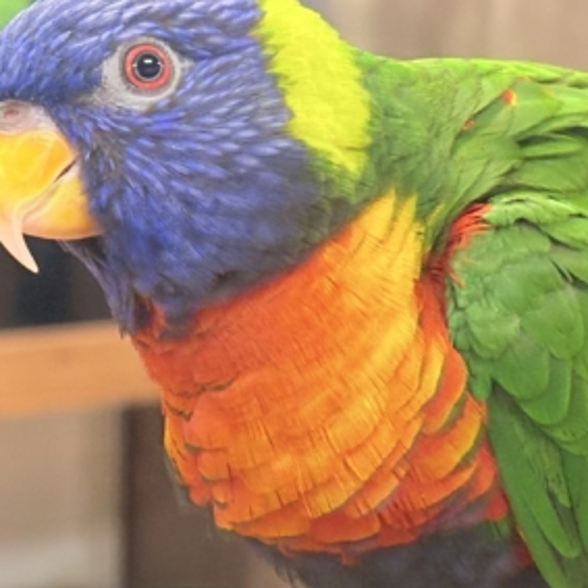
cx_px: 474
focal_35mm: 104
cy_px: 424
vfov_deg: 16.7
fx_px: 1999
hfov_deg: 16.6
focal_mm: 5.96
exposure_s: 1/113
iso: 100
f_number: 1.6
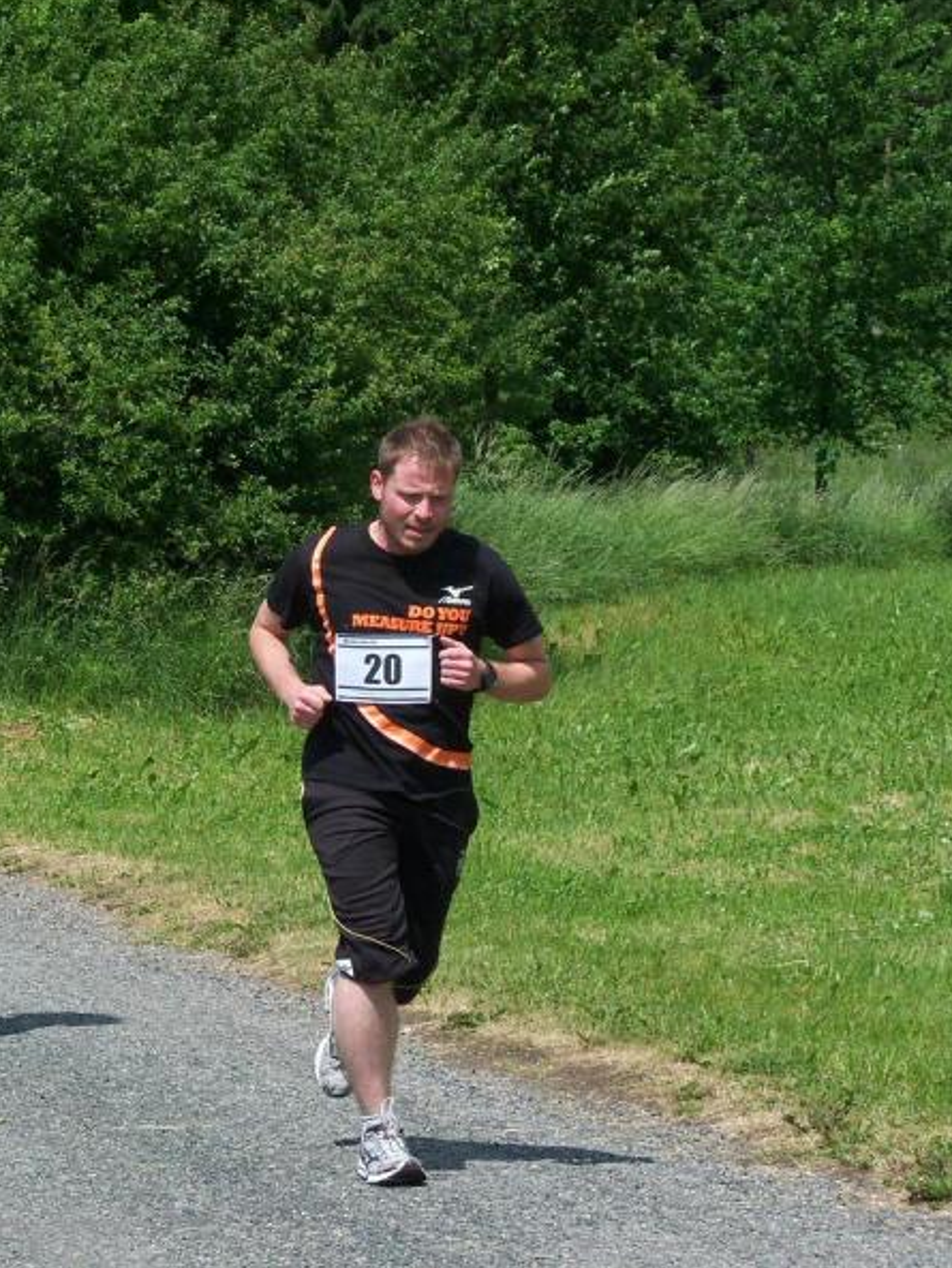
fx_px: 5242
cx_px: 130
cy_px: 629
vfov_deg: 13.8
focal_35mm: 143
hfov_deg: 10.3
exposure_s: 1/1600
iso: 160
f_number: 4.2
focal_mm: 18.8
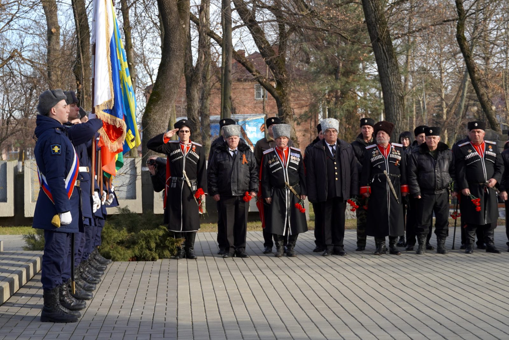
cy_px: 170
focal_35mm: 62
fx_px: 870
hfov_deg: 32.6
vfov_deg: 22.1
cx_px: 254
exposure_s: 1/200
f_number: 5
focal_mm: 41
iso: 100
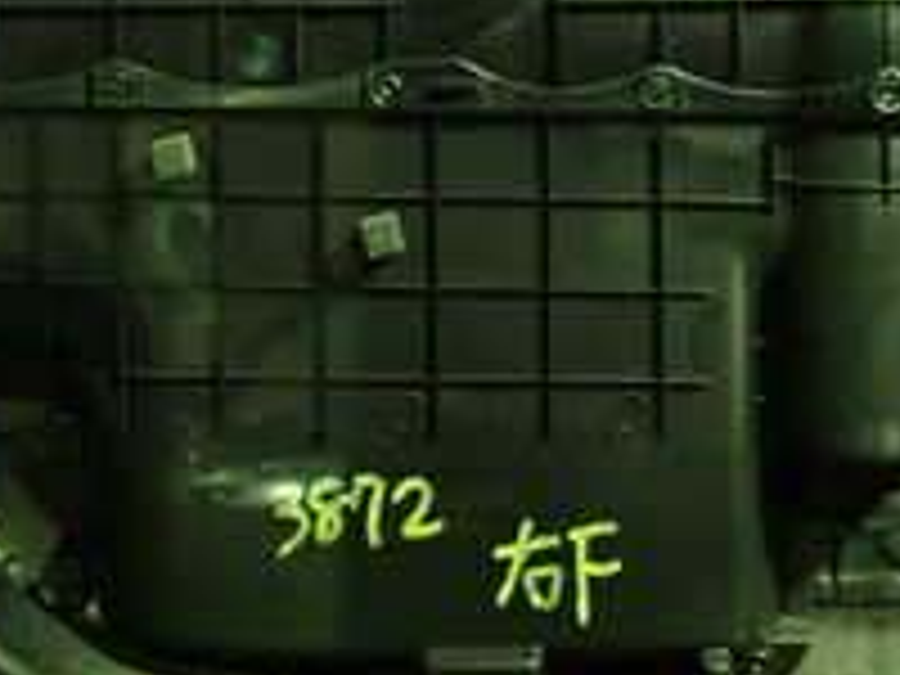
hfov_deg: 21.7
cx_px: 567
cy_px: -104
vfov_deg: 15.9
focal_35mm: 90
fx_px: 2340
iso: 640
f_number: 2.3
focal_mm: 5.4
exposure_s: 1/30
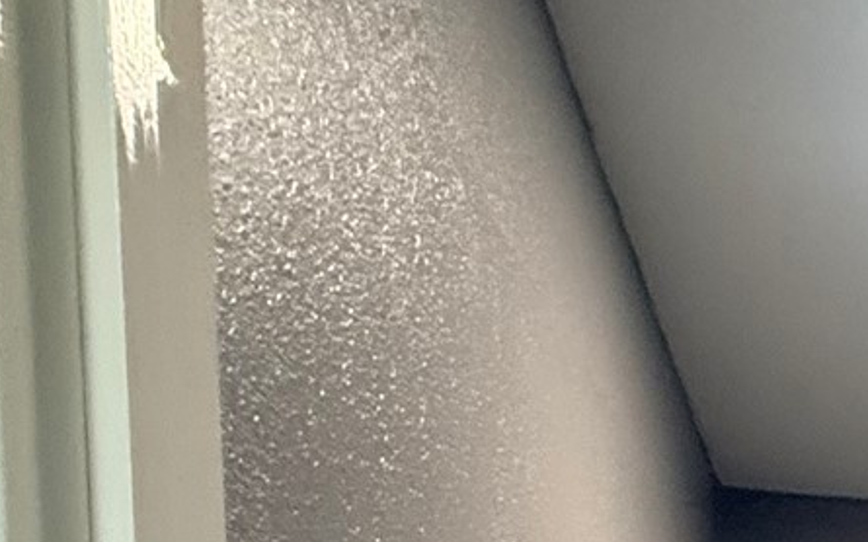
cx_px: 1346
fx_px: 1514
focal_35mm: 64
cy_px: 1139
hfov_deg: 24.1
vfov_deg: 15.4
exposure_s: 1/60
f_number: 2.2
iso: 320
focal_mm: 2.22
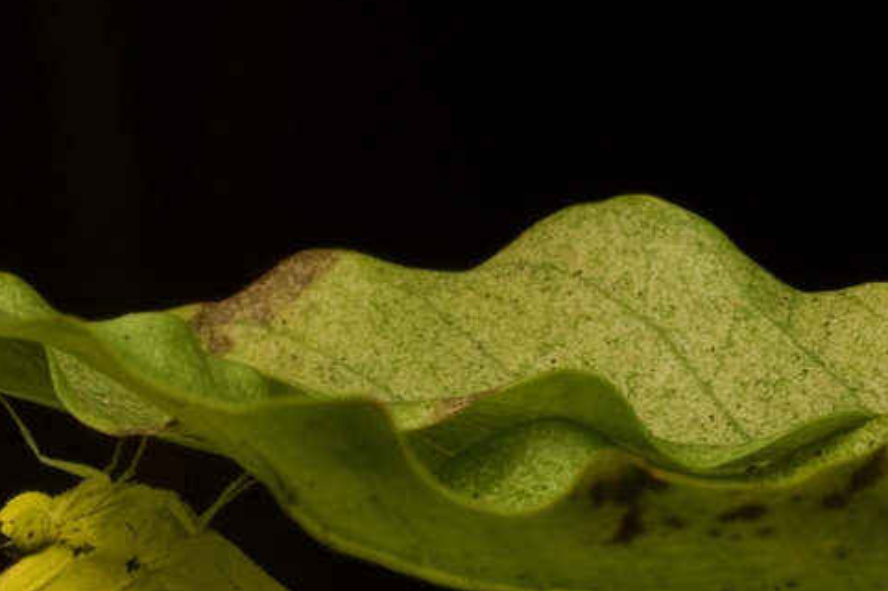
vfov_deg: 4.6
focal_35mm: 296
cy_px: 599
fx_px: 7296
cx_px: 262
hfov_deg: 7.0
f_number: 16
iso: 400
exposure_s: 1/80
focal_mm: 60
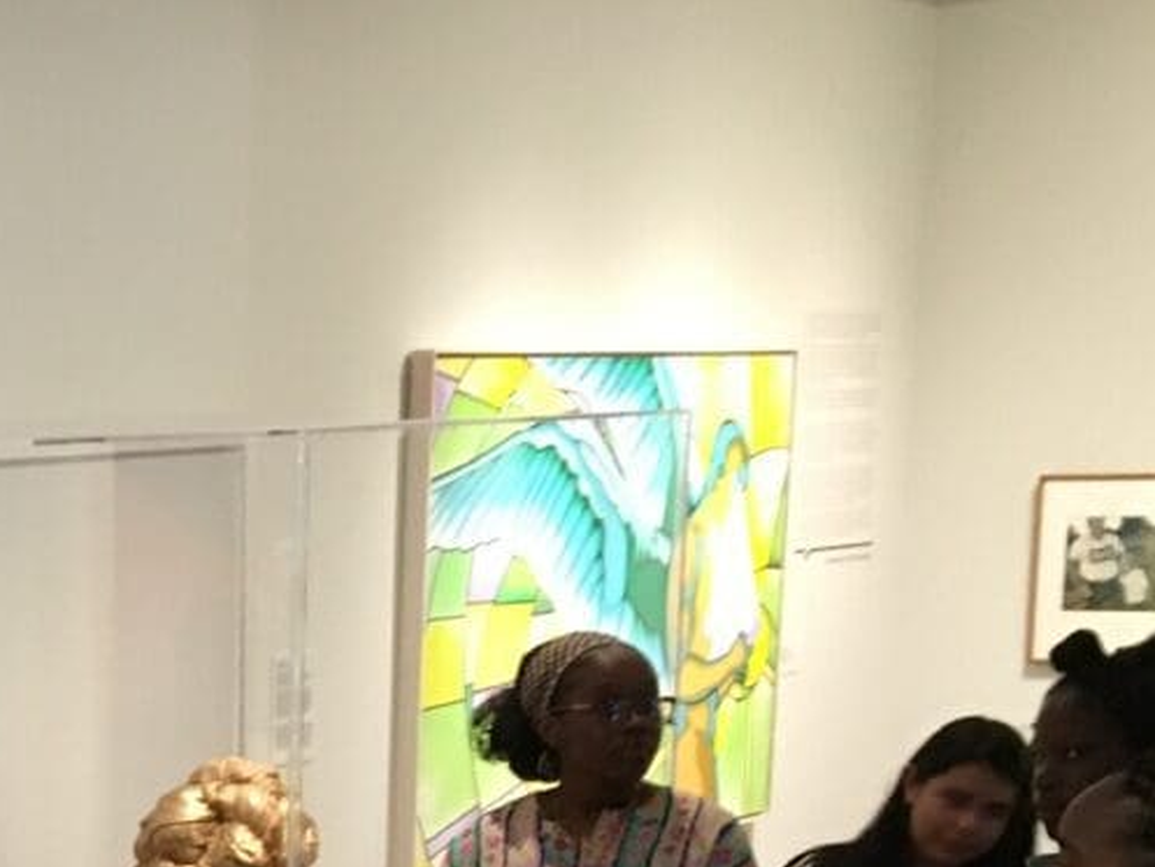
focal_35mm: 84
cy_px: 1085
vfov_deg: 16.7
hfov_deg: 21.0
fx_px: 2803
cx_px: -383
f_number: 2.2
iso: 200
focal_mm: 4.15
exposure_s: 1/17
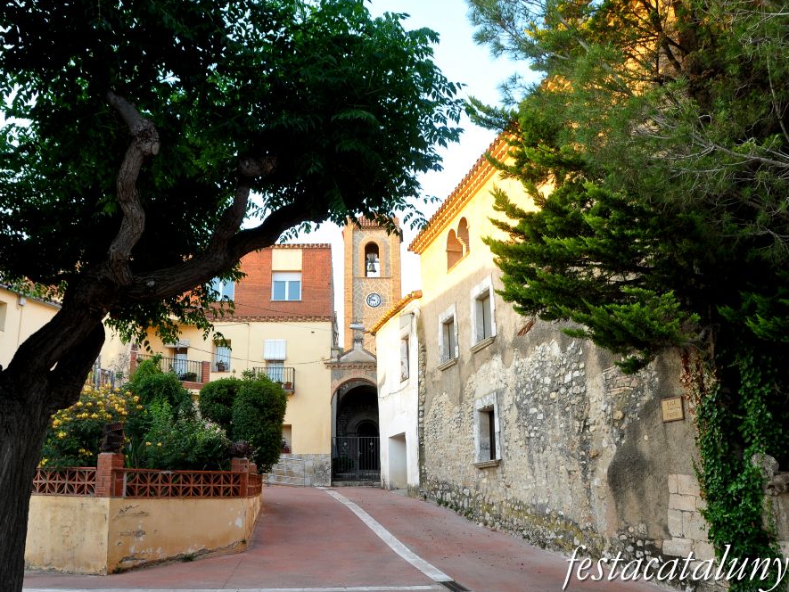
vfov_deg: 46.8
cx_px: 361
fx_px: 684
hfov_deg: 59.9
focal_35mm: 30
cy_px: 292
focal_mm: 18
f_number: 5
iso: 500
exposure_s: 1/100
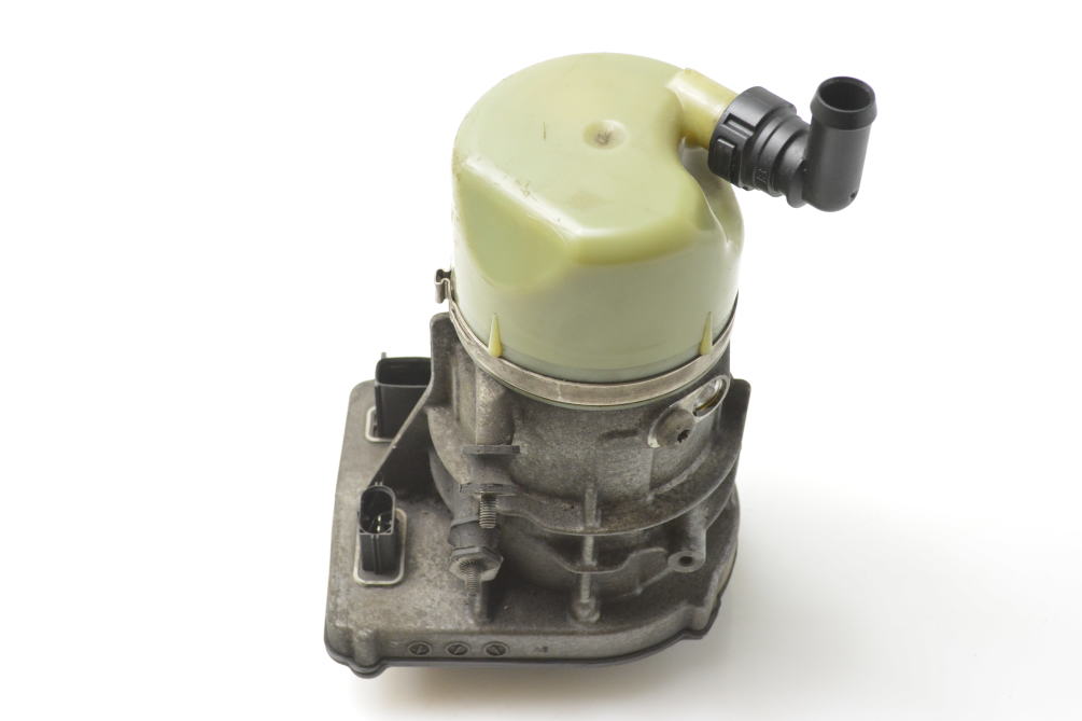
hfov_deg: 37.2
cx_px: 546
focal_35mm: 54
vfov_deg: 25.3
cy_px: 360
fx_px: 1607
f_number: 6.3
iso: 2000
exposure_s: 1/160
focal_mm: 35
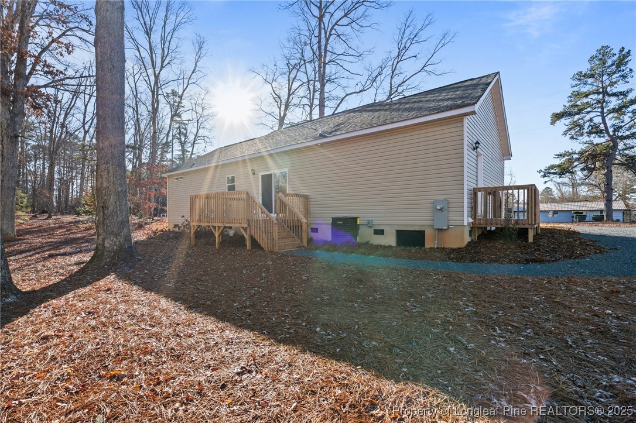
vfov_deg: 73.7
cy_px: 212
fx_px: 283
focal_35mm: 16
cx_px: 318
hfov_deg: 96.8
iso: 100
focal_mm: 16
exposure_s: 1/80
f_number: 8
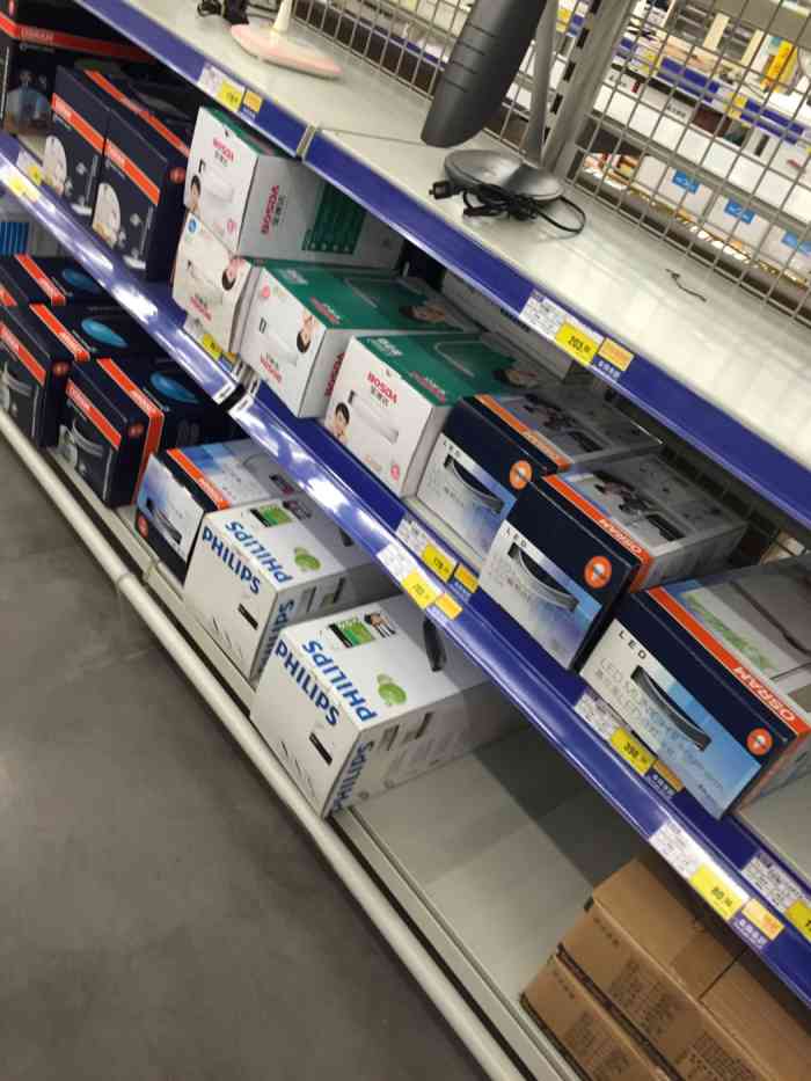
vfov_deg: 61.7
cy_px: 540
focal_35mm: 29
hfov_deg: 48.2
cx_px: 406
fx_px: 906
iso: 64
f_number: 2.2
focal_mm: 4.15
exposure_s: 1/33
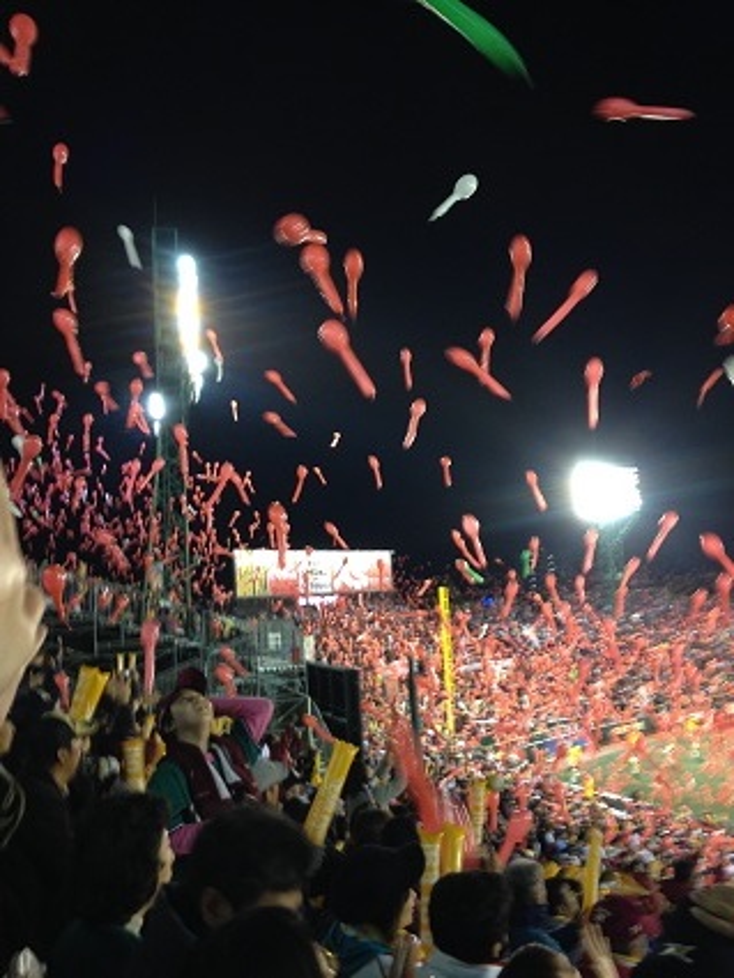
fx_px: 933
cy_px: 489
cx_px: 367
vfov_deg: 55.3
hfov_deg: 43.0
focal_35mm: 33
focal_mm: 4.12
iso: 160
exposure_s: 1/20
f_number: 2.4
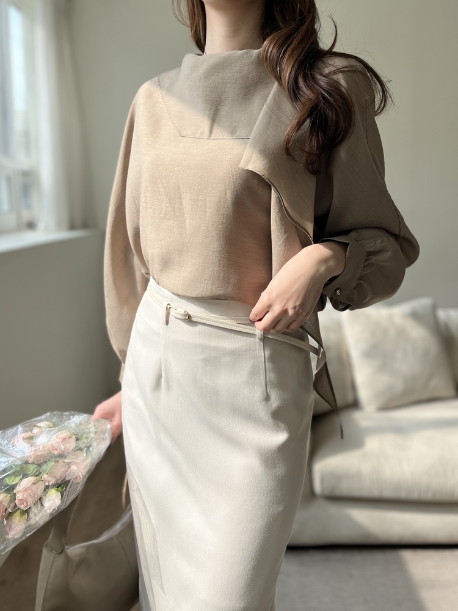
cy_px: 306
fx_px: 459
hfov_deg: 53.1
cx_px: 229
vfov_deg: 67.3
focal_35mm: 26
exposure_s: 1/680
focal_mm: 5.1
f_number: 1.6
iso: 50
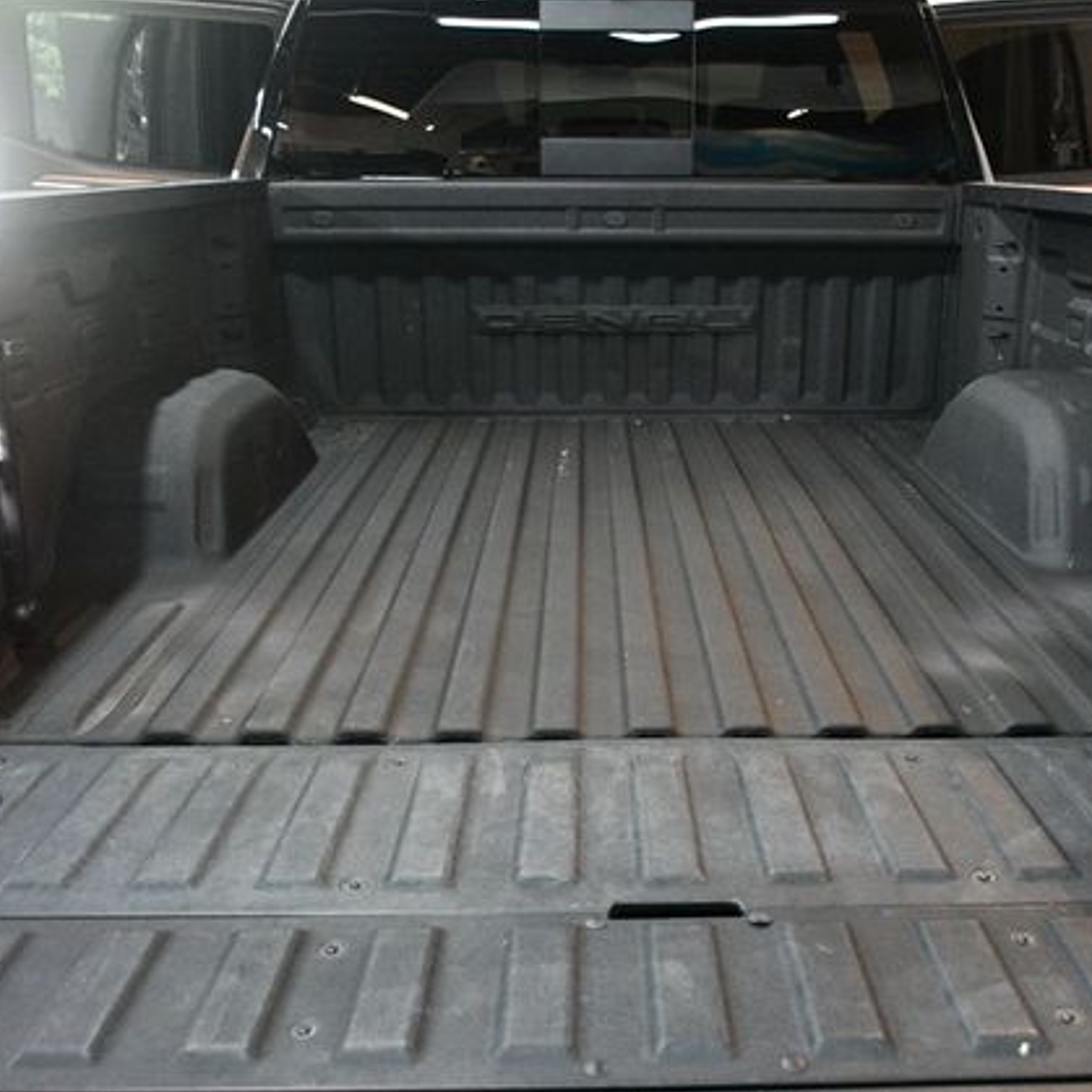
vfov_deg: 47.2
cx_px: 628
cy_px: 539
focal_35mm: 35
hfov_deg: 47.1
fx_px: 1249
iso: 3200
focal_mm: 18
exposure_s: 1/125
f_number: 3.5
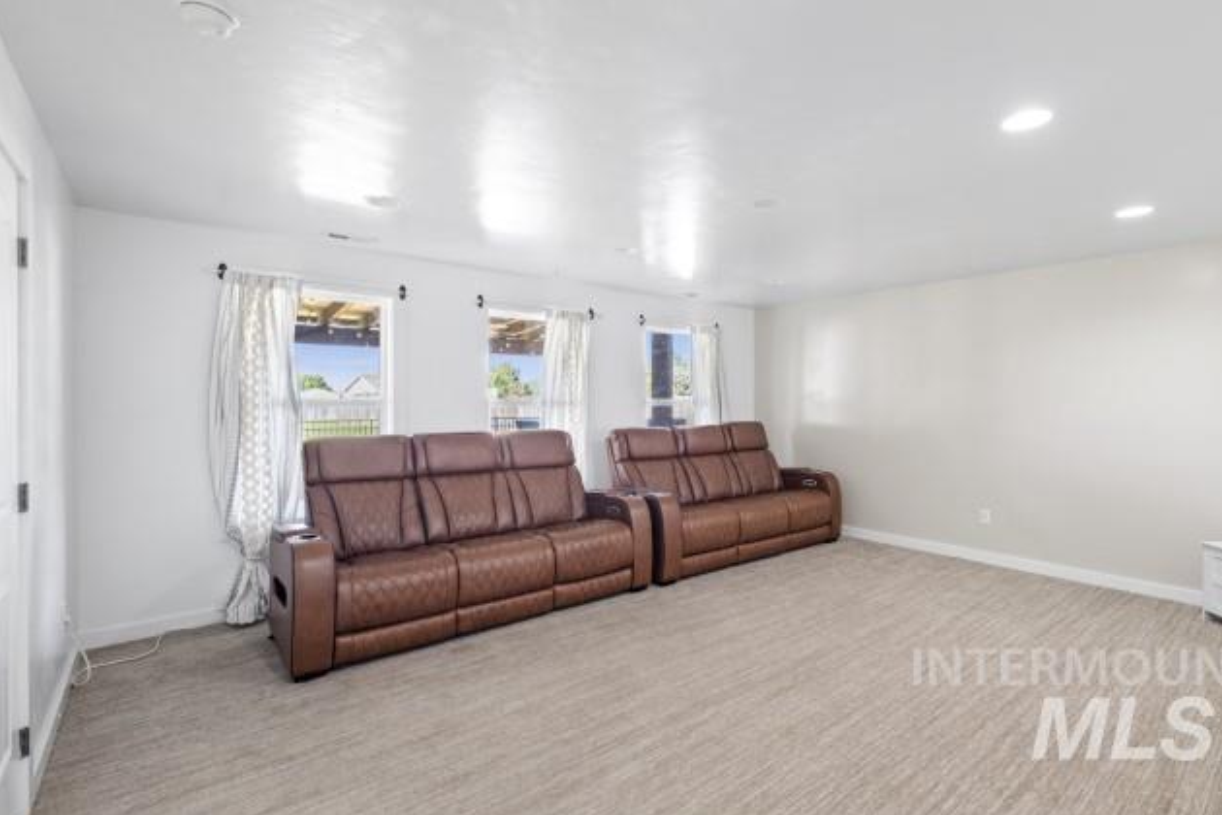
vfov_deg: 73.7
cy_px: 404
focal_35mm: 16
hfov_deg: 96.5
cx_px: 661
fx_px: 543
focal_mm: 14
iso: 125
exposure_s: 1/5
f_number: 4
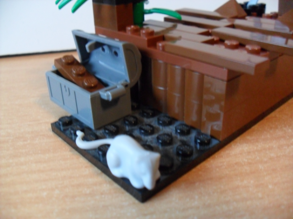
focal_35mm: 35
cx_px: 146
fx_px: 296
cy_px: 110
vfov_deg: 40.7
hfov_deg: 52.6
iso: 400
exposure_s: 1/6
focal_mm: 6.3
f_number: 3
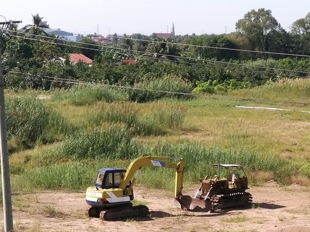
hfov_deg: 24.3
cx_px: 205
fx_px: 716
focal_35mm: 80
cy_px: 166
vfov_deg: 18.3
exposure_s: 1/600
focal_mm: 5.54
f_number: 2.4
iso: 40
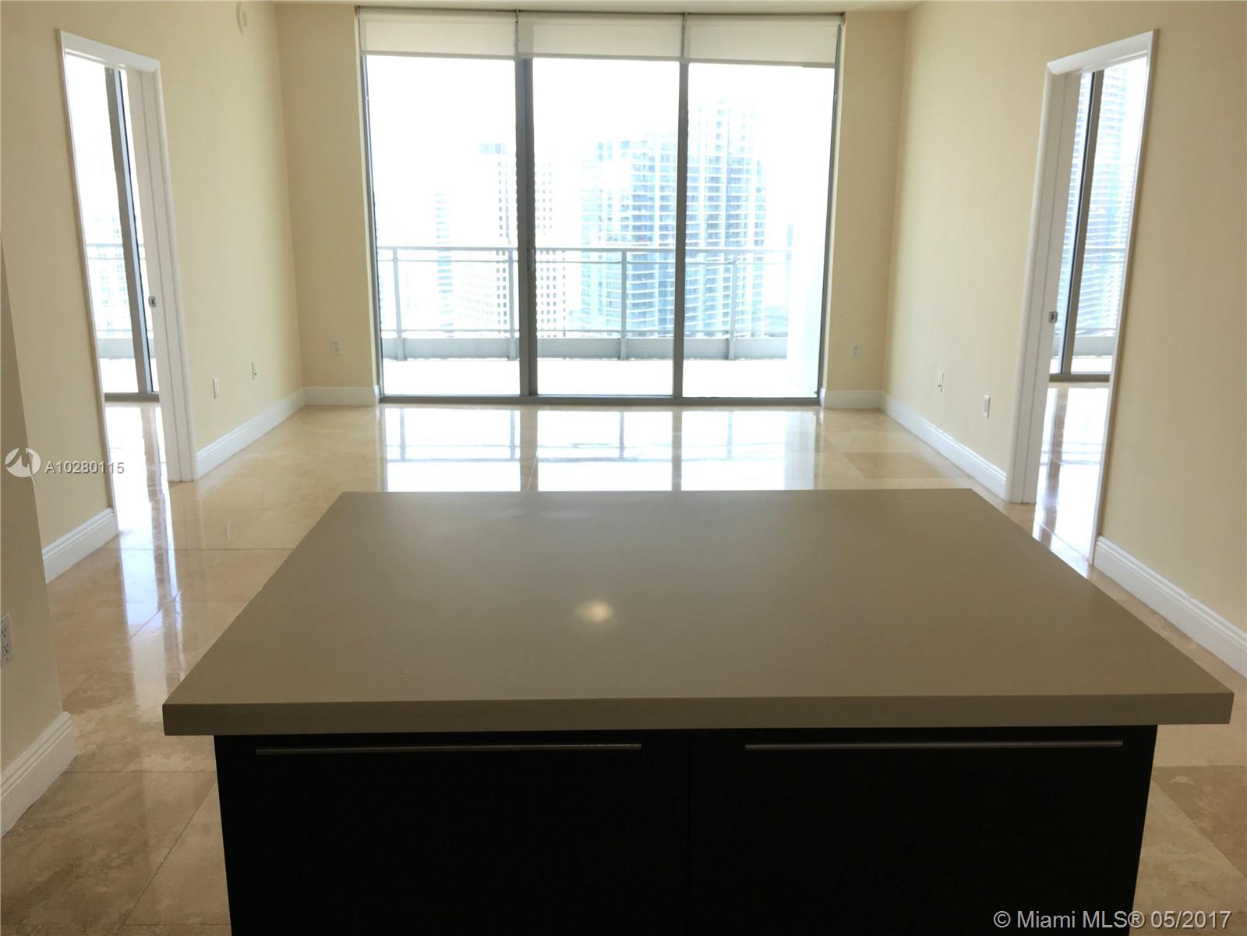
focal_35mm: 29
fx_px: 1045
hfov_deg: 61.7
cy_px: 468
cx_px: 624
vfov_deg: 48.2
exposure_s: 1/121
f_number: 2.2
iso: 25
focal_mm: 4.15
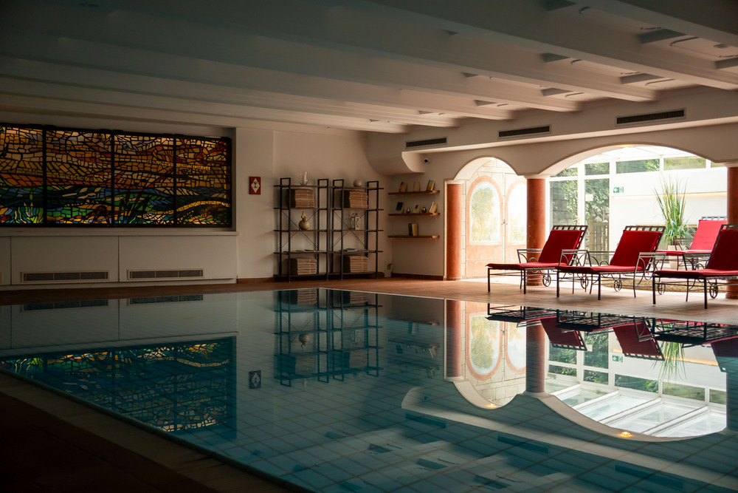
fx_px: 806
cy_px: 246
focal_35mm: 39
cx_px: 369
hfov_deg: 49.2
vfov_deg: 34.0
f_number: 2.8
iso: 1000
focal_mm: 26.2
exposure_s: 1/500
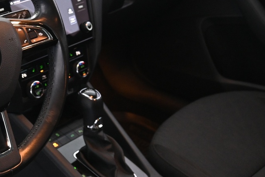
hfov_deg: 24.0
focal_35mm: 78
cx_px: -38
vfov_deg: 17.4
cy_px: 54
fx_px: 576
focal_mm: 21
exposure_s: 1/30
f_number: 4
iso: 1600
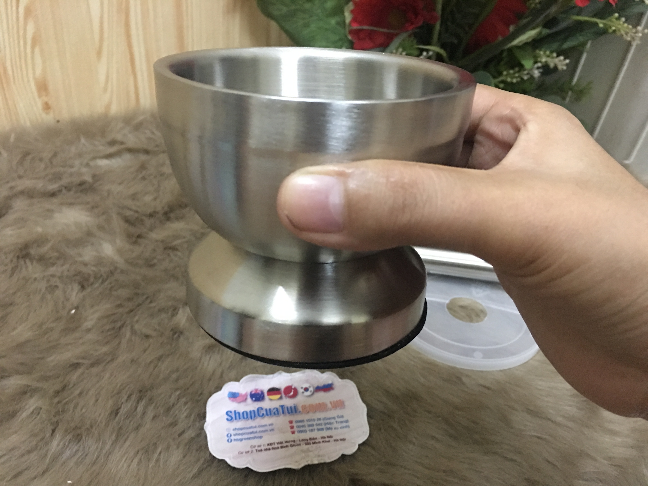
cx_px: 324
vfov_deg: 48.2
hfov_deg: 61.7
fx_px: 543
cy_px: 243
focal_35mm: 29
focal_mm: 4.15
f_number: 2.2
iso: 160
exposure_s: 1/8
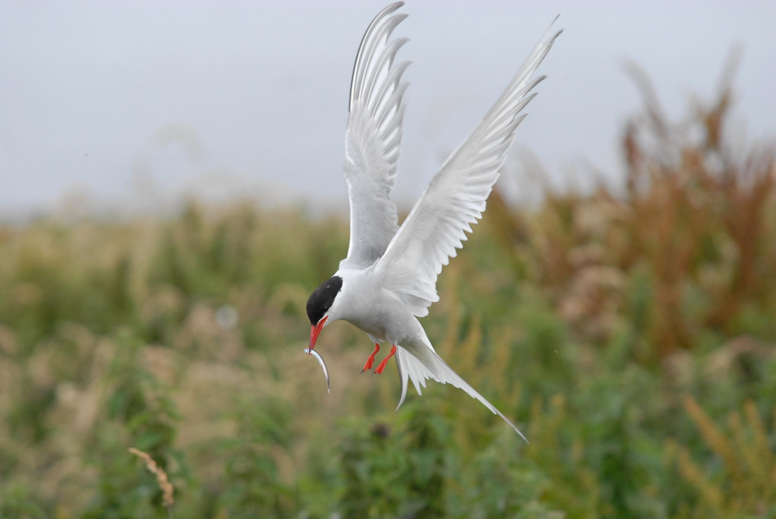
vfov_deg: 4.6
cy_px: 260
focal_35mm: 300
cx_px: 388
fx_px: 6474
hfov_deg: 6.9
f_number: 5
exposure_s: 1/1250
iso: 400
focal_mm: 200
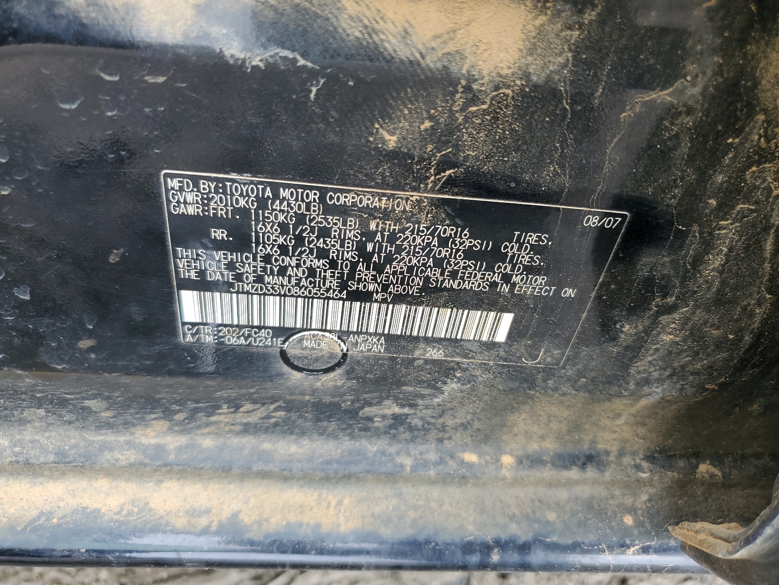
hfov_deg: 67.3
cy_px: 292
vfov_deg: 53.1
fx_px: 585
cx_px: 390
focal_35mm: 26
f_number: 1.5
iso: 50
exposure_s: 1/189
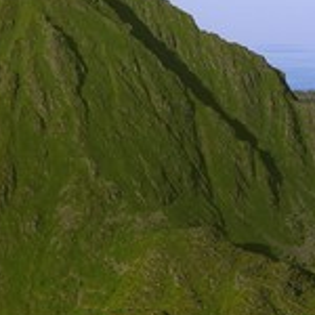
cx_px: 240
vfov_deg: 10.2
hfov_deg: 10.1
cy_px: 166
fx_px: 1771
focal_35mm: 172
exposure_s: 1/1000
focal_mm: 48
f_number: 4
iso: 100
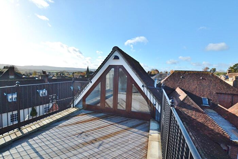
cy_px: 80
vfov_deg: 77.4
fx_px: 99
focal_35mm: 15
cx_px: 119
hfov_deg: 100.4
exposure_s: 1/200
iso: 100
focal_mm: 10
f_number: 7.1
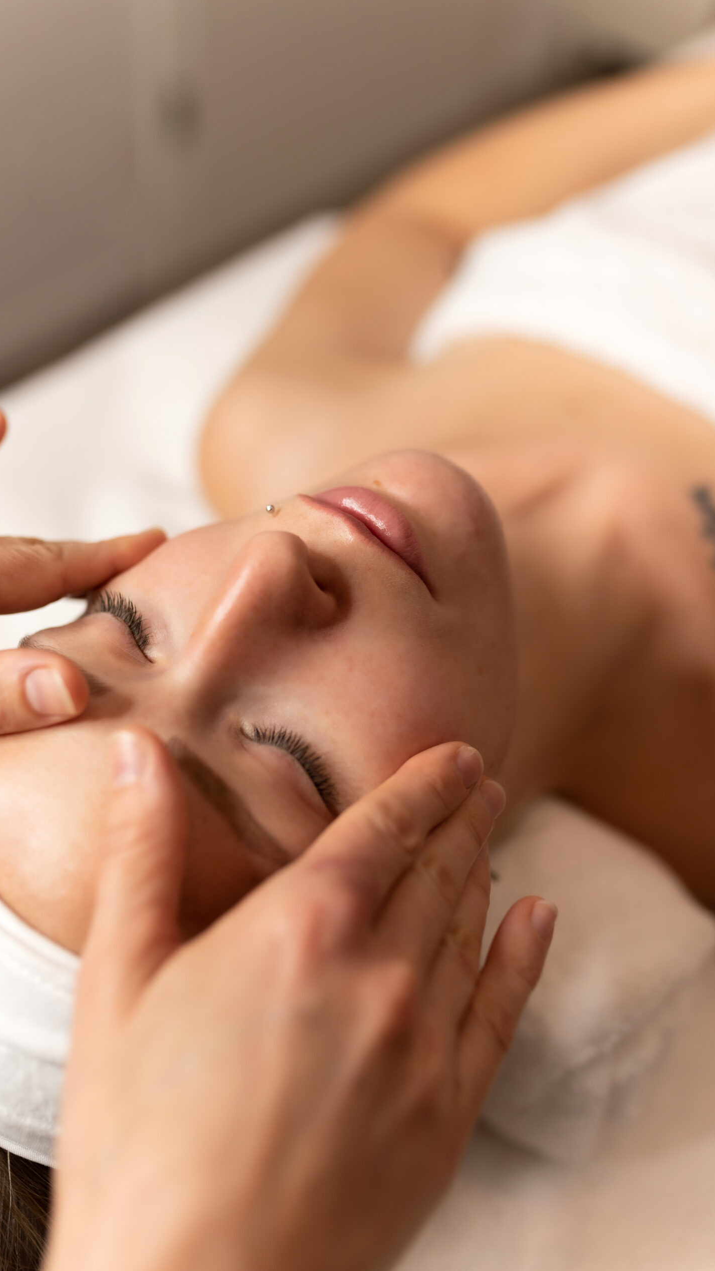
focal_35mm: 37
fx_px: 1247
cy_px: 640
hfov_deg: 31.9
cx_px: 296
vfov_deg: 54.0
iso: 250
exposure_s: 1/400
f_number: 2.2
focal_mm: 35
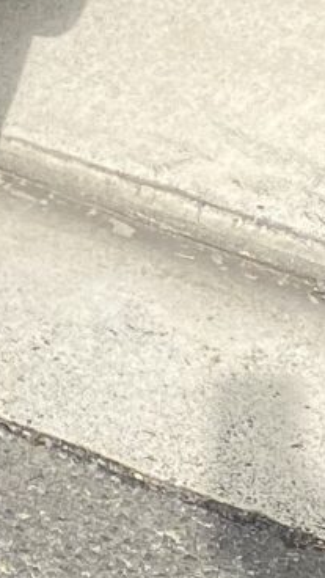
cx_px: -573
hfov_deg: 5.8
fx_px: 3018
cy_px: -427
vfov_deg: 10.4
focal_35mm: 197
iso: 32
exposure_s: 1/1838
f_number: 1.8
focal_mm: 4.25
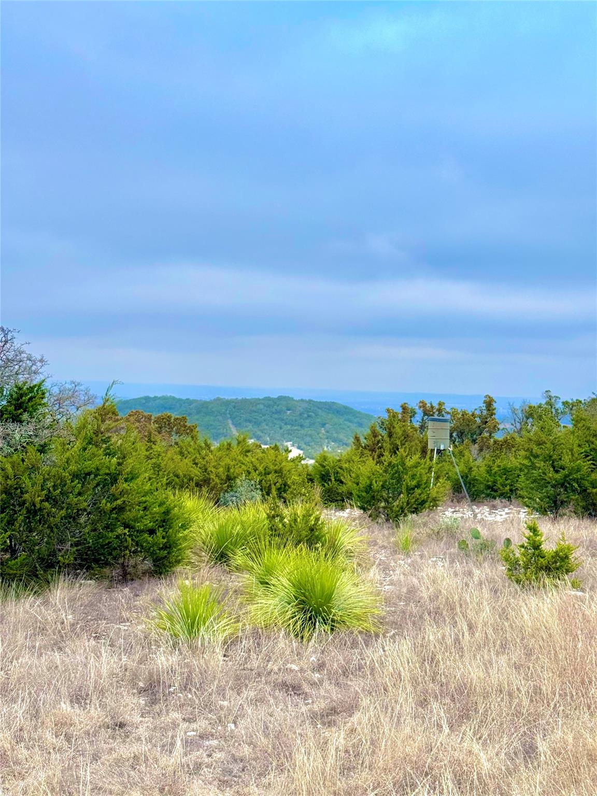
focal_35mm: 48
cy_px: 398
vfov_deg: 39.7
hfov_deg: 30.3
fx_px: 1104
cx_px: 298
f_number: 1.78
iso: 64
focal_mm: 6.76
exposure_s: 1/2513
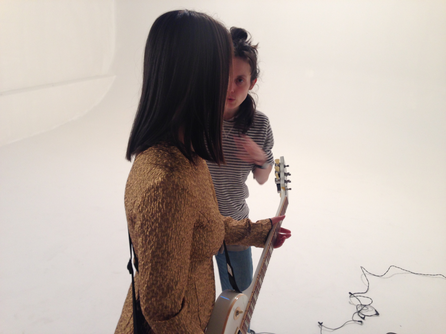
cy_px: 167
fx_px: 425
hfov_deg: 55.4
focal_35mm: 33
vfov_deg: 42.9
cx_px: 223
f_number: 2.4
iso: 64
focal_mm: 4.12
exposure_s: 1/20
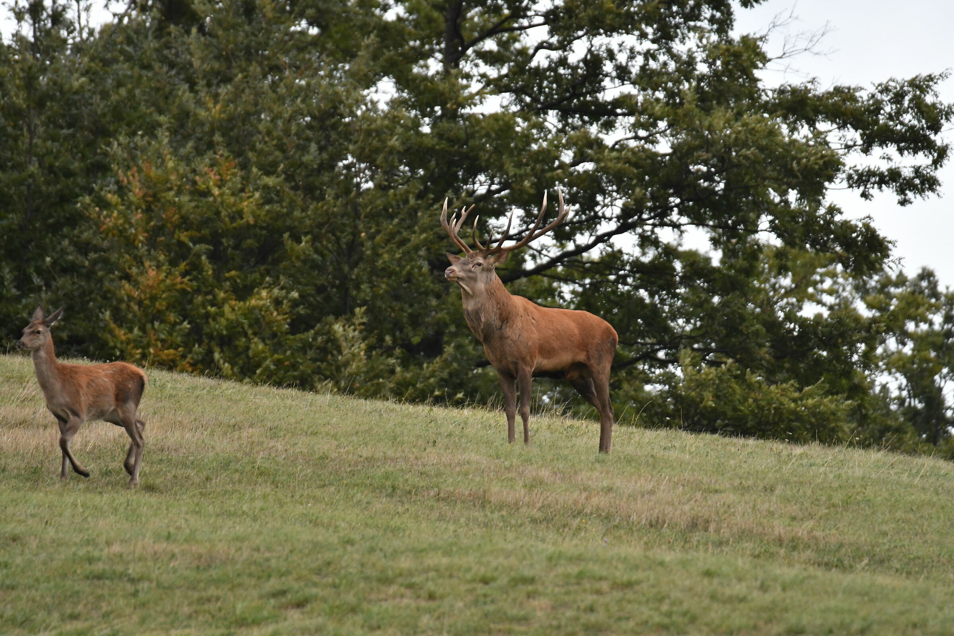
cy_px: 318
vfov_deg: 1.5
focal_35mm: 900
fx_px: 23848
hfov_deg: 2.3
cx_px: 477
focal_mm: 600
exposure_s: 1/160
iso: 1600
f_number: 6.3
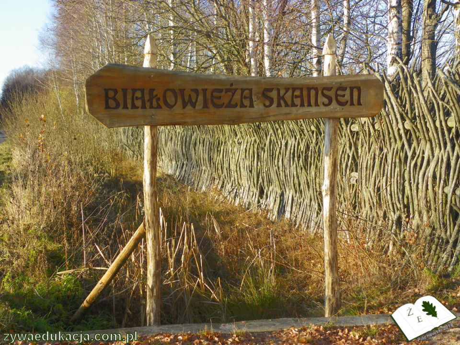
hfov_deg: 32.2
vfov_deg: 24.4
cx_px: 230
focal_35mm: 60
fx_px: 797
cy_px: 172
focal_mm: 10.7
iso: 64
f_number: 3.5
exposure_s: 1/125
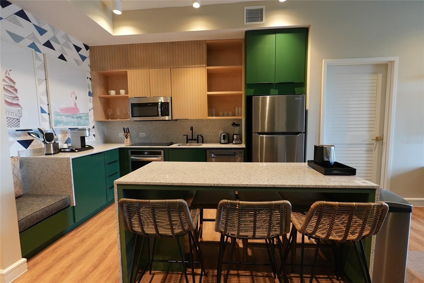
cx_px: 212
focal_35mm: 16
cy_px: 142
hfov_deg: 96.7
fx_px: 188
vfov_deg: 73.8
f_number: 2.8
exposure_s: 1/160
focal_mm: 11
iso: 1250
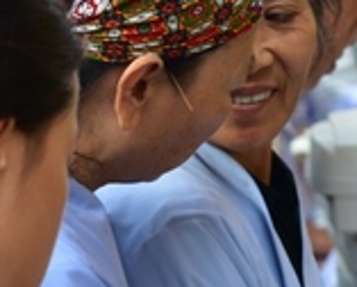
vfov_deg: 5.3
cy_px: 456
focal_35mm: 291
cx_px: 23
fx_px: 3078
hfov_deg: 6.6
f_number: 5
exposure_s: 1/125
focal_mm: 75
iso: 320
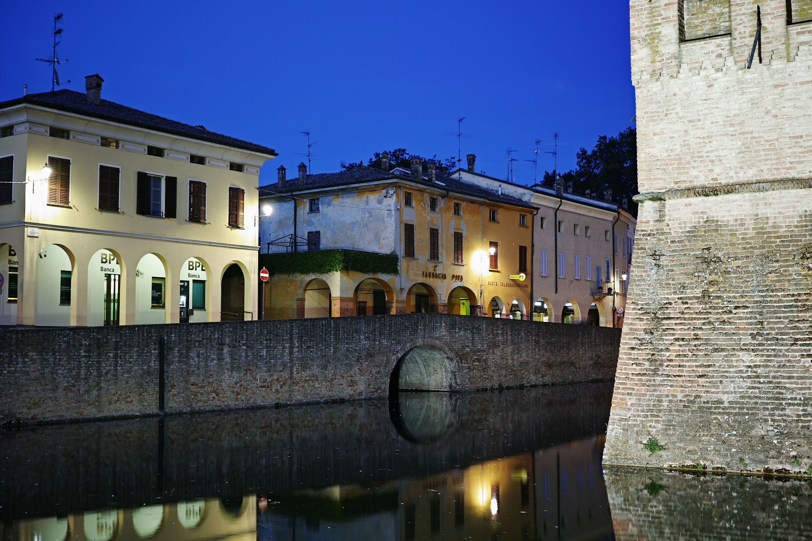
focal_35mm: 45
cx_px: 406
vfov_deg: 29.9
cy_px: 270
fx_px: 1015
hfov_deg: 43.6
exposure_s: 2
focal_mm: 30
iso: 100
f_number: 2.8
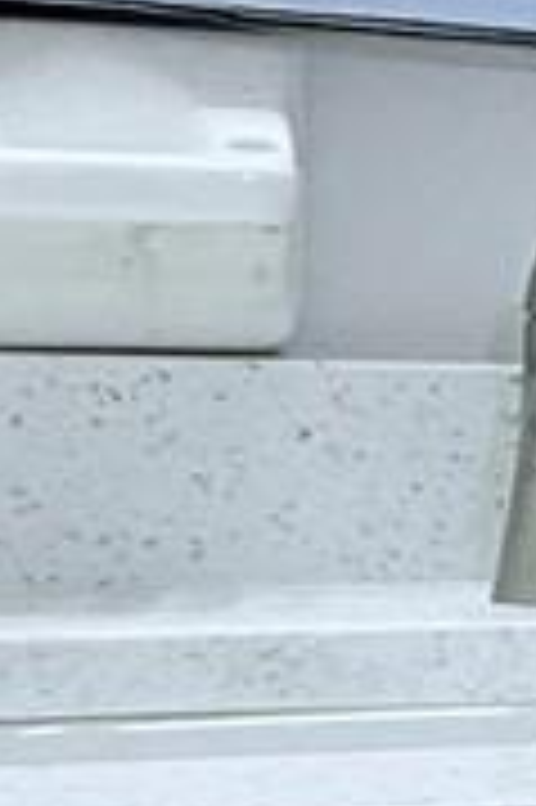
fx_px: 2909
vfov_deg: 15.8
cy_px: 329
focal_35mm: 130
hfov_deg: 6.3
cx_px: 2657
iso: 200
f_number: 2.2
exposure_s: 1/60
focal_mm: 2.22
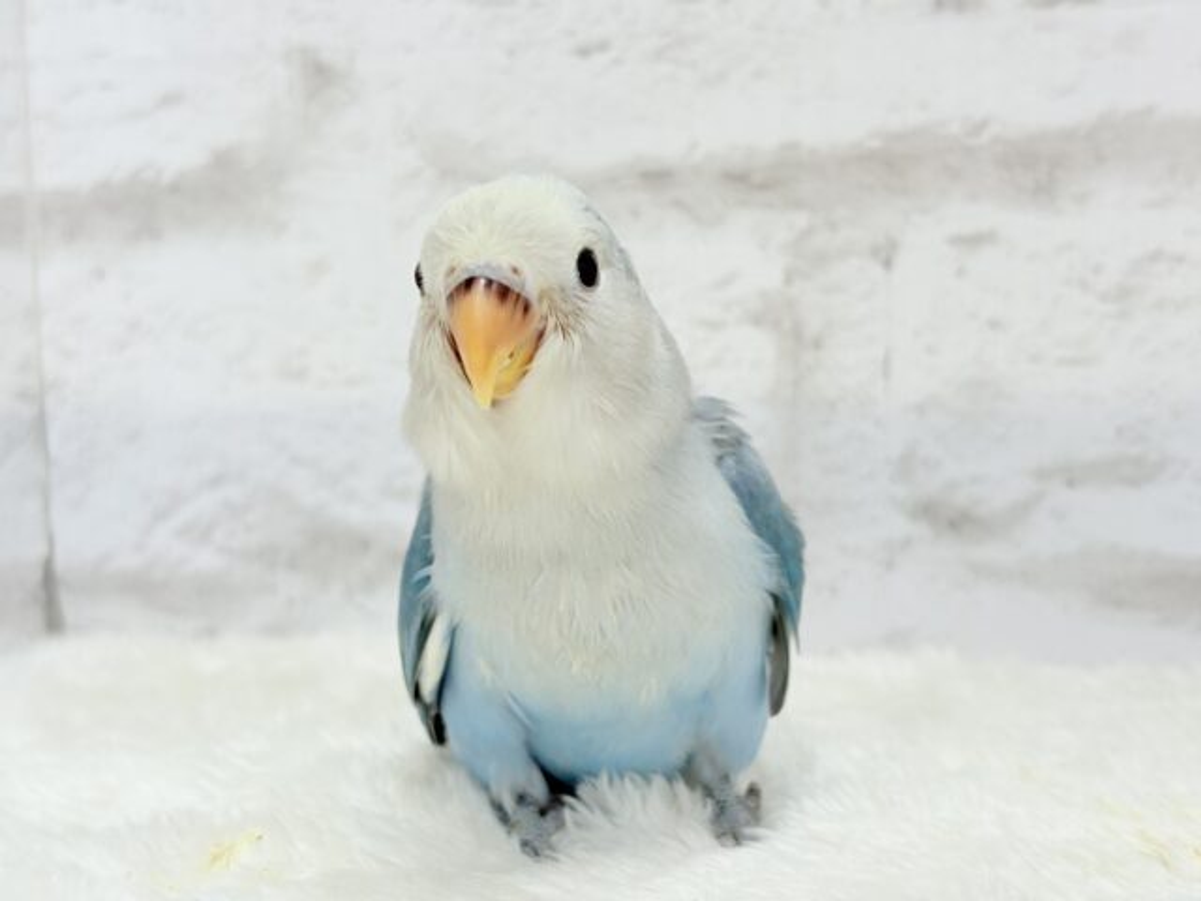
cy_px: 450
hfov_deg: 36.8
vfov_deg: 28.0
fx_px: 1804
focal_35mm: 52
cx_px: 600
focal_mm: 5.96
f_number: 1.6
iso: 40
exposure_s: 1/50
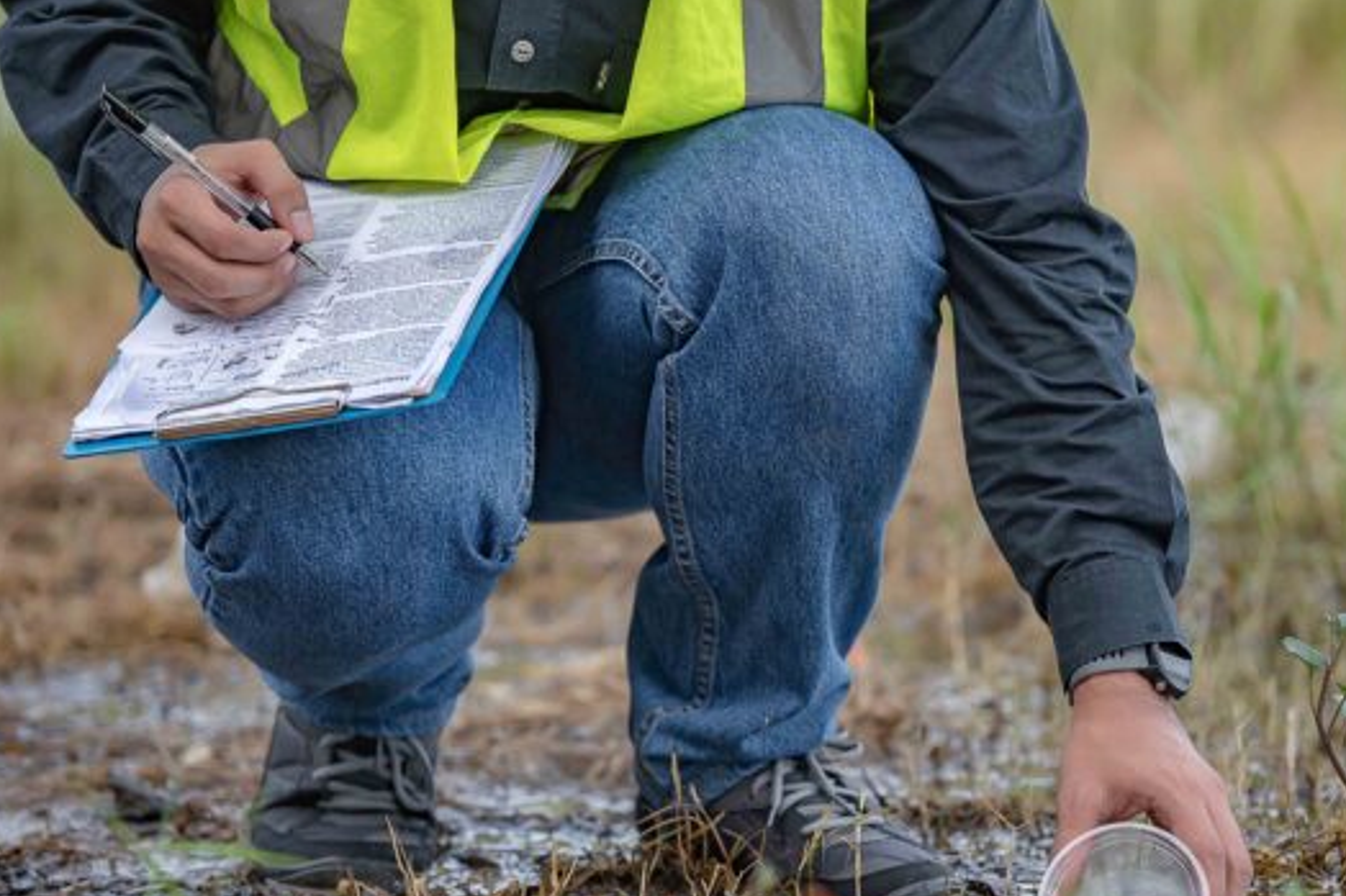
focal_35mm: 206
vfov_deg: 6.7
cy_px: 424
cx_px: 930
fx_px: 7699
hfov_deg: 10.0
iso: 100
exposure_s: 1/400
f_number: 2.8
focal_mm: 135
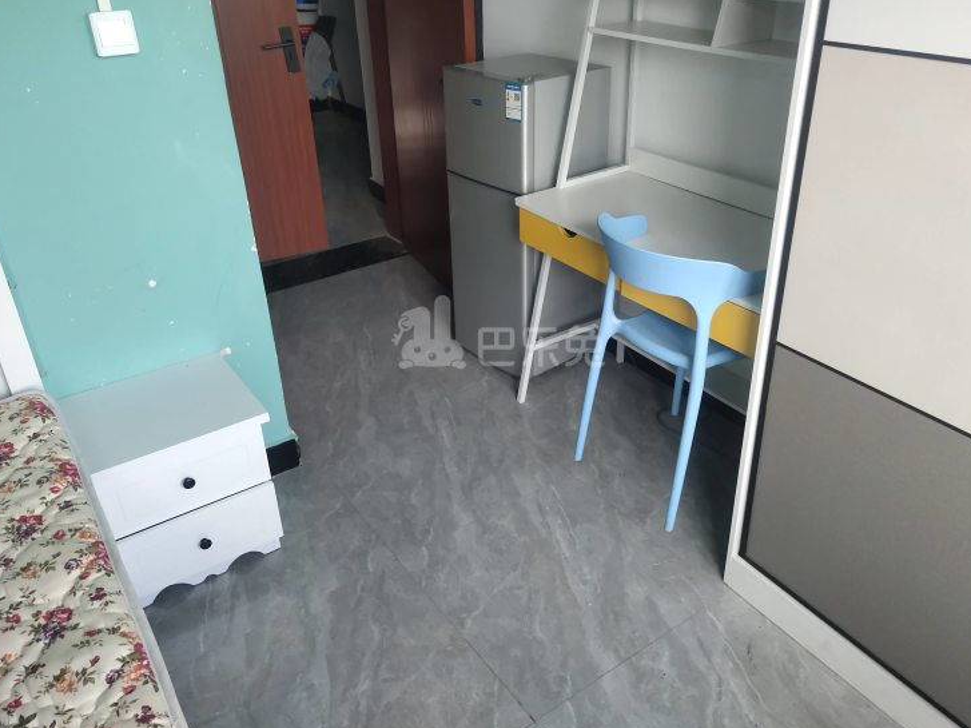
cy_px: 333
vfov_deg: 42.9
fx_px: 926
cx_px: 498
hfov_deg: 55.4
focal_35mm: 33
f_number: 1.8
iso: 404
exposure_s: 1/50
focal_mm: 4.35
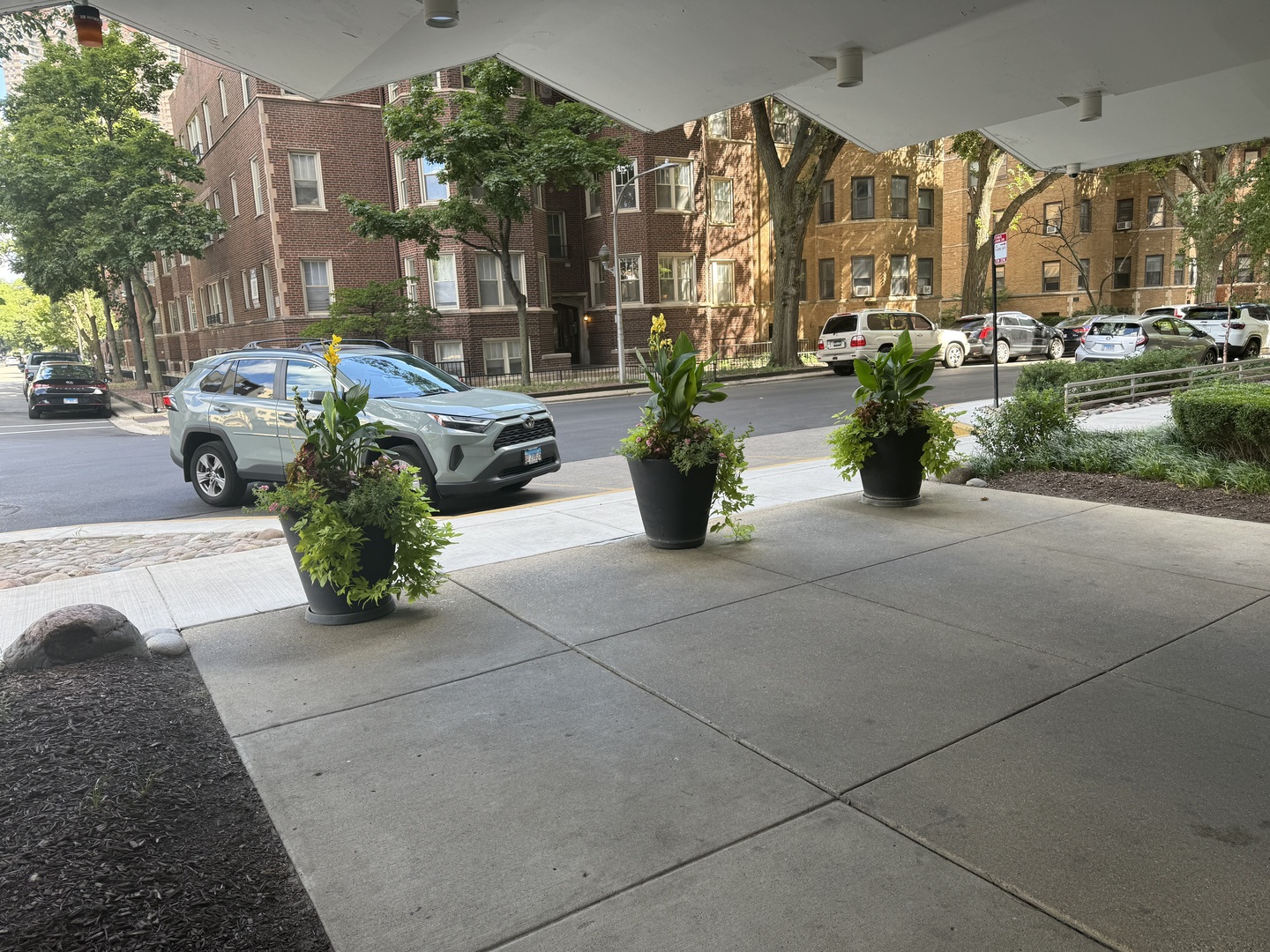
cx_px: 635
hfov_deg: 71.6
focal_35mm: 24
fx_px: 881
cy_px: 476
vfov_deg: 56.8
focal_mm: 6.76
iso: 64
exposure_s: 1/189
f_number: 1.78
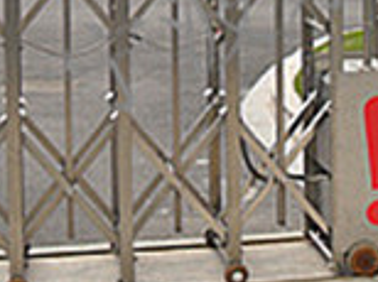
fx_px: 1243
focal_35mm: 114
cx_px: 476
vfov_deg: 12.5
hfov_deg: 16.4
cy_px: -94
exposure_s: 1/500
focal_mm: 6.2
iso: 100
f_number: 2.8
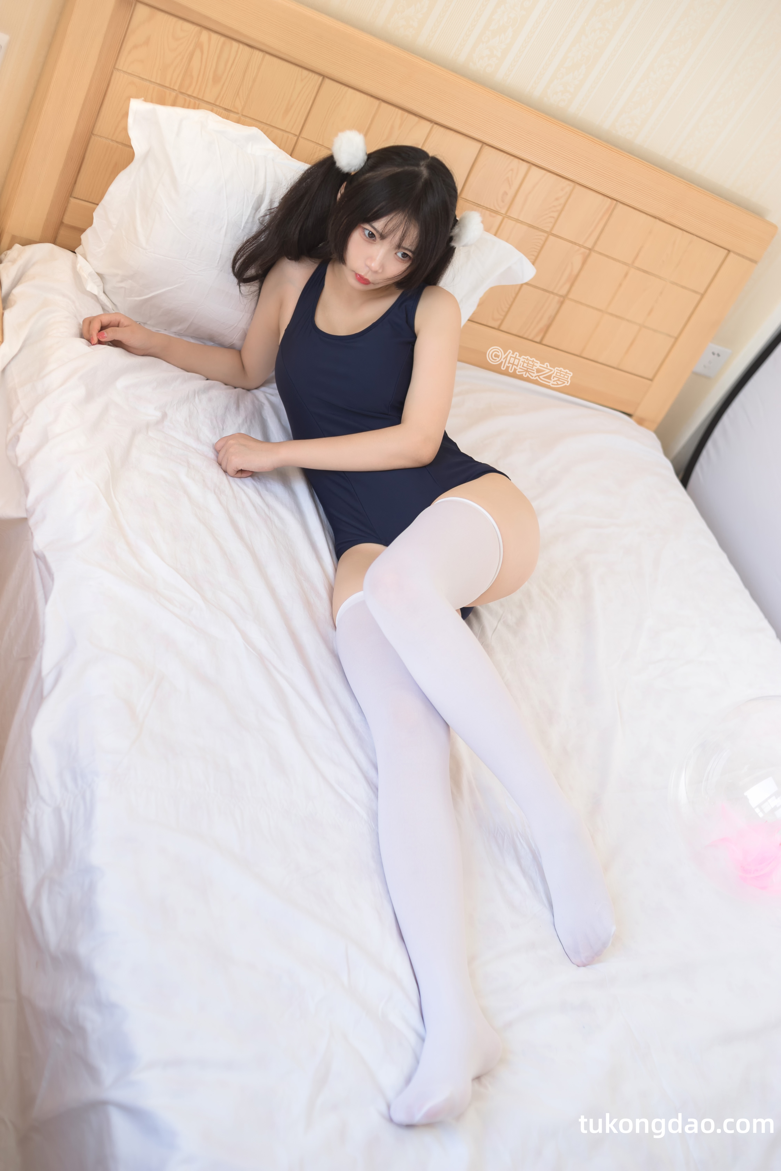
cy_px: 586
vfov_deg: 54.4
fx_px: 1139
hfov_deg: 37.9
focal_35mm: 35
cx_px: 390
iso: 100
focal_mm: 35
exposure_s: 1/100
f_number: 2.8
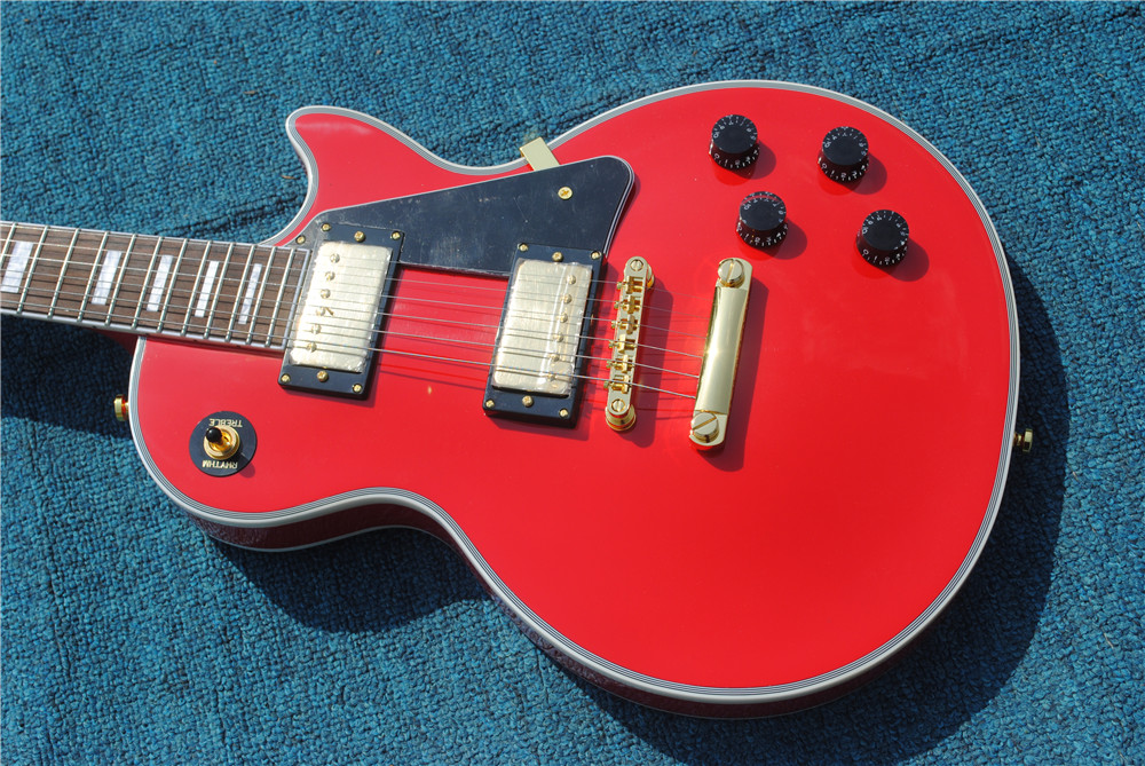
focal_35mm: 57
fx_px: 1815
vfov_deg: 23.8
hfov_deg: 35.0
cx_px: 572
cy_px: 383
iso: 100
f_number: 9
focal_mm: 38
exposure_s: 1/320
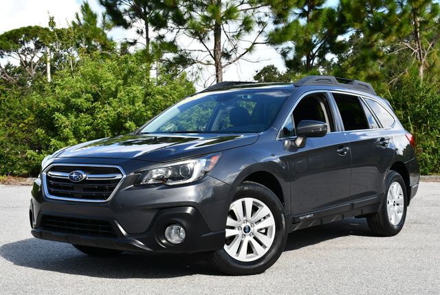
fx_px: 685
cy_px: 148
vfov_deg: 24.2
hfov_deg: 35.6
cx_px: 220
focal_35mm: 56
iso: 180
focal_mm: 28
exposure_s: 1/250
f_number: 8
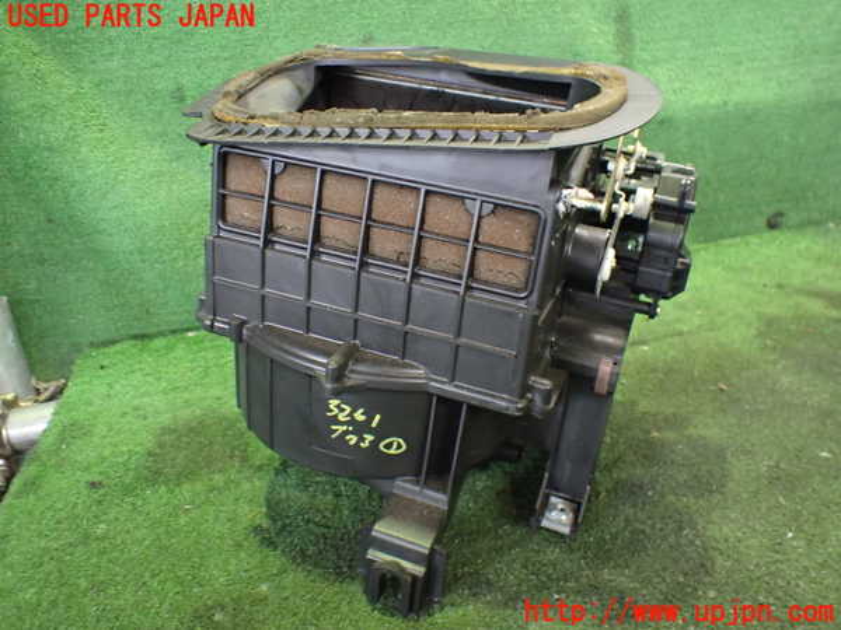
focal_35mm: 30
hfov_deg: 60.0
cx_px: 420
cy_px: 315
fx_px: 729
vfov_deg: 46.8
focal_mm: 5.4
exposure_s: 1/30
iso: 1000
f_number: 2.3
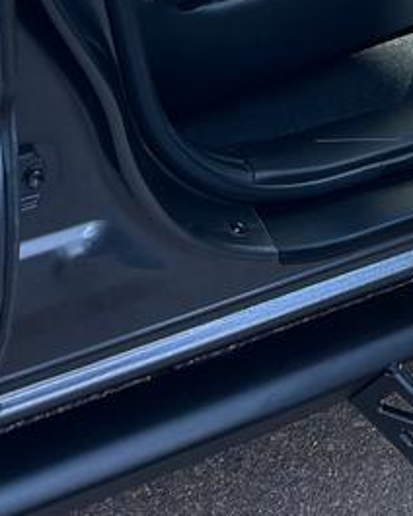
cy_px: -325
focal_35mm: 92
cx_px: 660
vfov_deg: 17.9
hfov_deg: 15.2
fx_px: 1406
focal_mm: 5.7
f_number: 1.5
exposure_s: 1/880
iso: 50
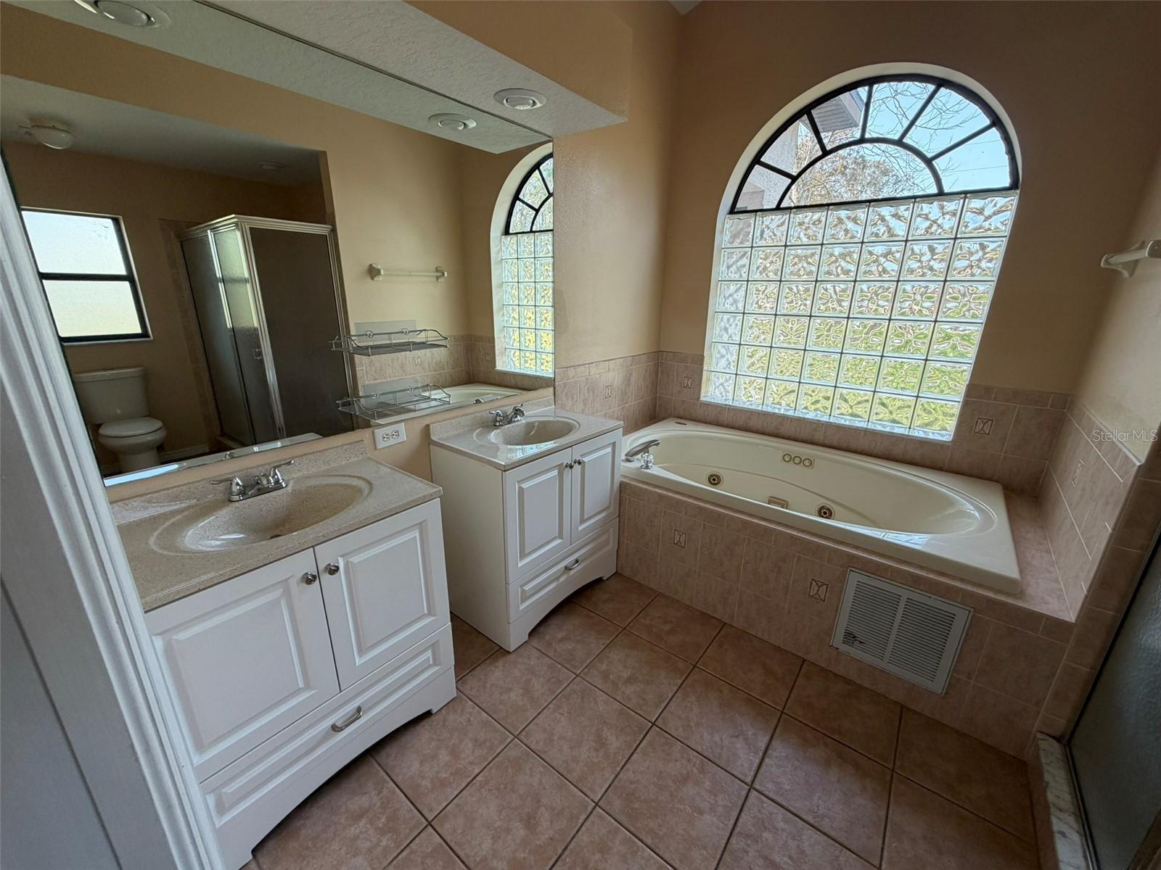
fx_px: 470
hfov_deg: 102.1
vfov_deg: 85.7
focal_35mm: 14
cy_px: 435
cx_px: 580
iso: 80
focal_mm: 2.22
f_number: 2.2
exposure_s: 1/121
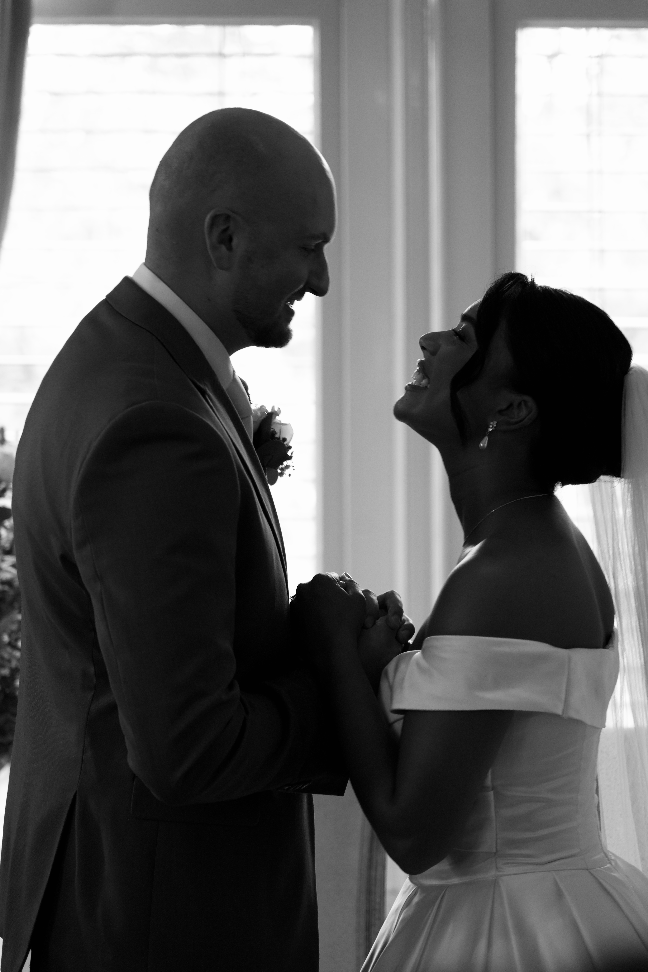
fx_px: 2835
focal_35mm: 105
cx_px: 324
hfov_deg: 13.0
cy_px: 486
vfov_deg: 19.5
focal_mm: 105
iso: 1250
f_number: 4
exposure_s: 1/125
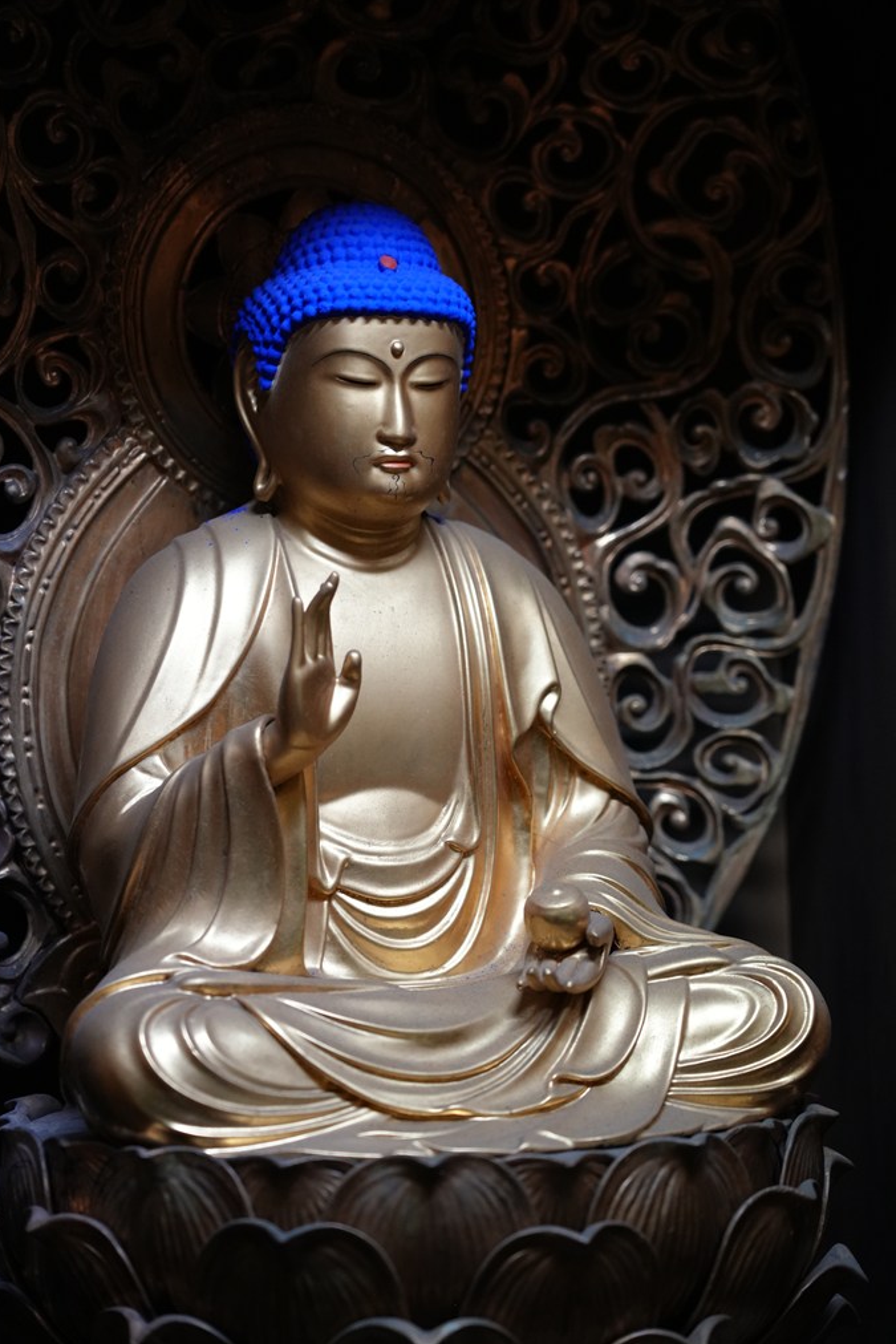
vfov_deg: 23.4
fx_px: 3247
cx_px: 446
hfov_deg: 15.7
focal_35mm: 87
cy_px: 677
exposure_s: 1/160
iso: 4000
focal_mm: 86
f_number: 4
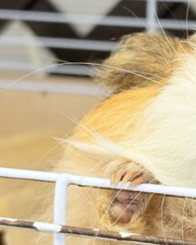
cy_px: 122
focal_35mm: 123
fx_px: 892
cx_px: 250
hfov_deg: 12.2
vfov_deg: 15.6
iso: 80
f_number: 1.6
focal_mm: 5.96
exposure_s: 1/50
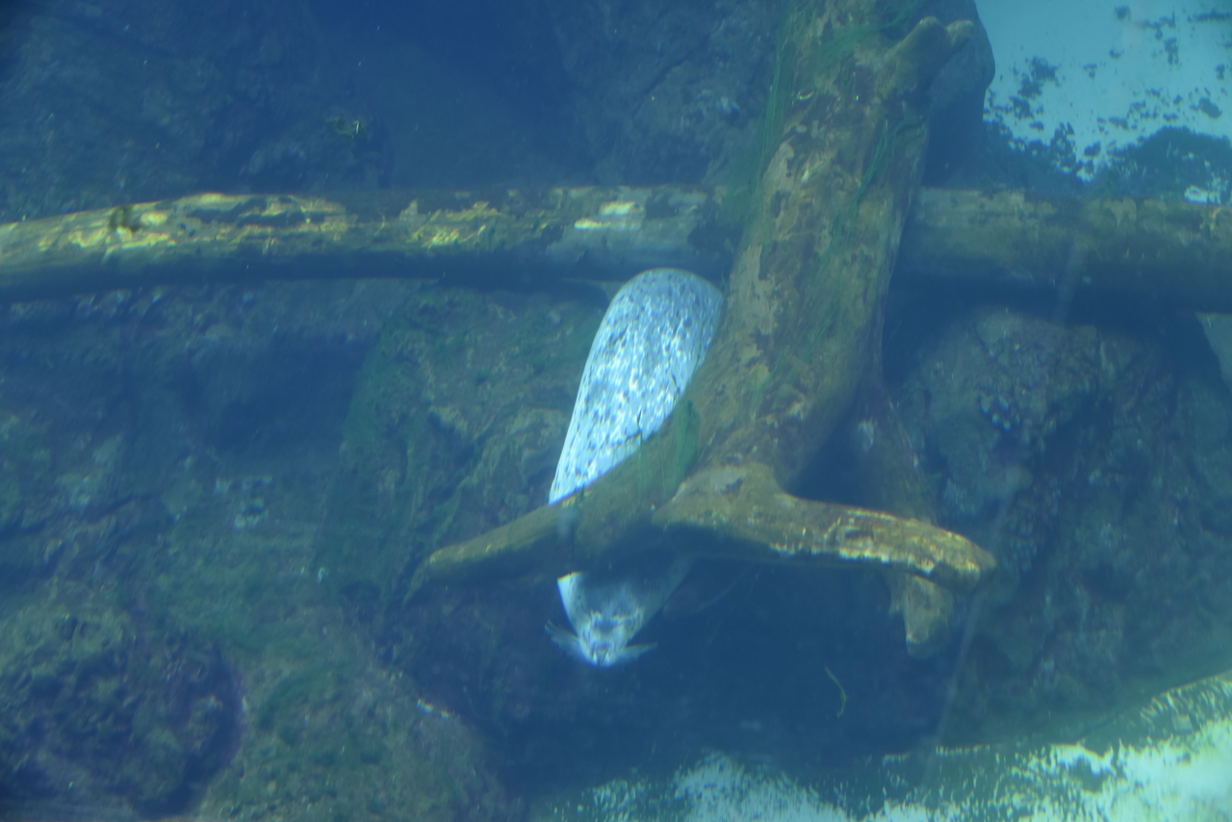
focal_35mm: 40
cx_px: 616
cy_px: 411
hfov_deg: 48.4
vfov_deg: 33.4
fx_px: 1369
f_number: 4
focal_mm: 40
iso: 560
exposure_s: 1/80
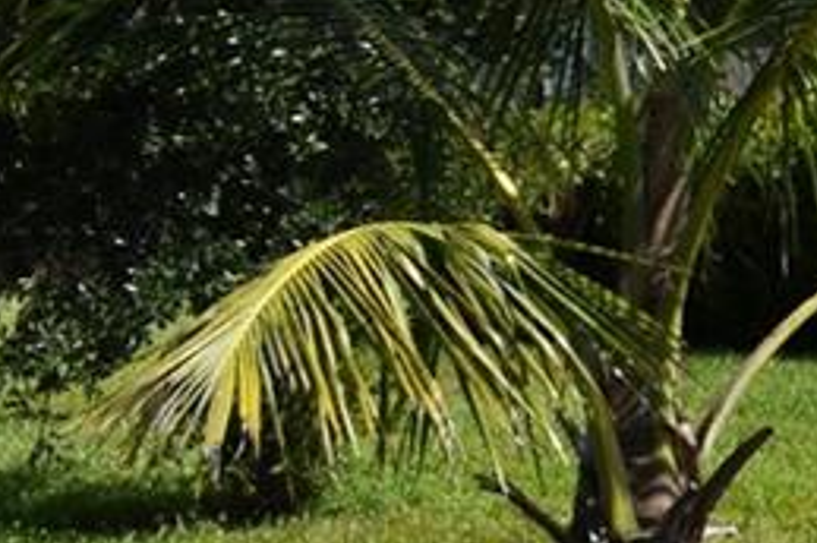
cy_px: -145
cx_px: 2202
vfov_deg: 8.1
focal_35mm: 167
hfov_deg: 10.1
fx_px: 3785
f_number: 10
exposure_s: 1/400
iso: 200
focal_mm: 18
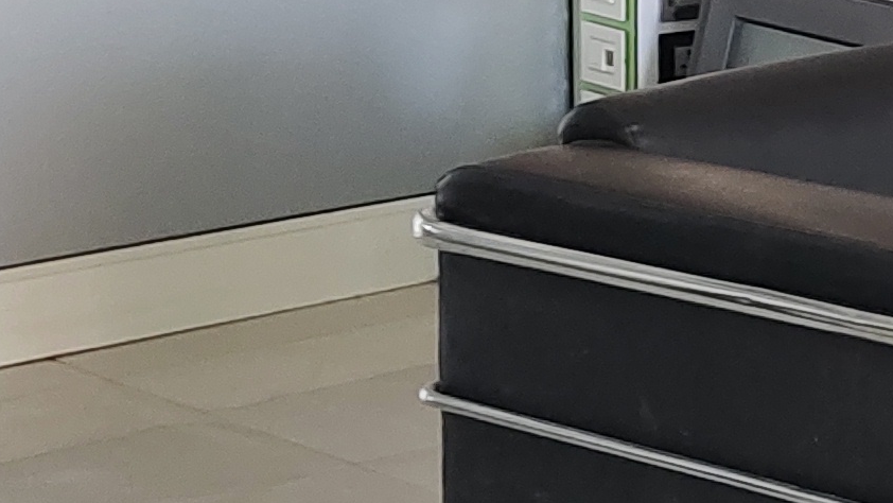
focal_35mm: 149
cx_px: 1713
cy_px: -149
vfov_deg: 8.0
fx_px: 3529
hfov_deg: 12.8
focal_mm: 5.42
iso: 1036
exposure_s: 1/33.3
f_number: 1.89
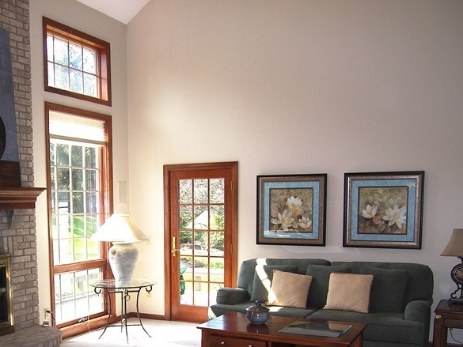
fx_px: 562
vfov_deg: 33.1
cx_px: 130
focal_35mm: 42
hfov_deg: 43.7
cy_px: 289
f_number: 2.8
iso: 50
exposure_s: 1/100
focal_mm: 5
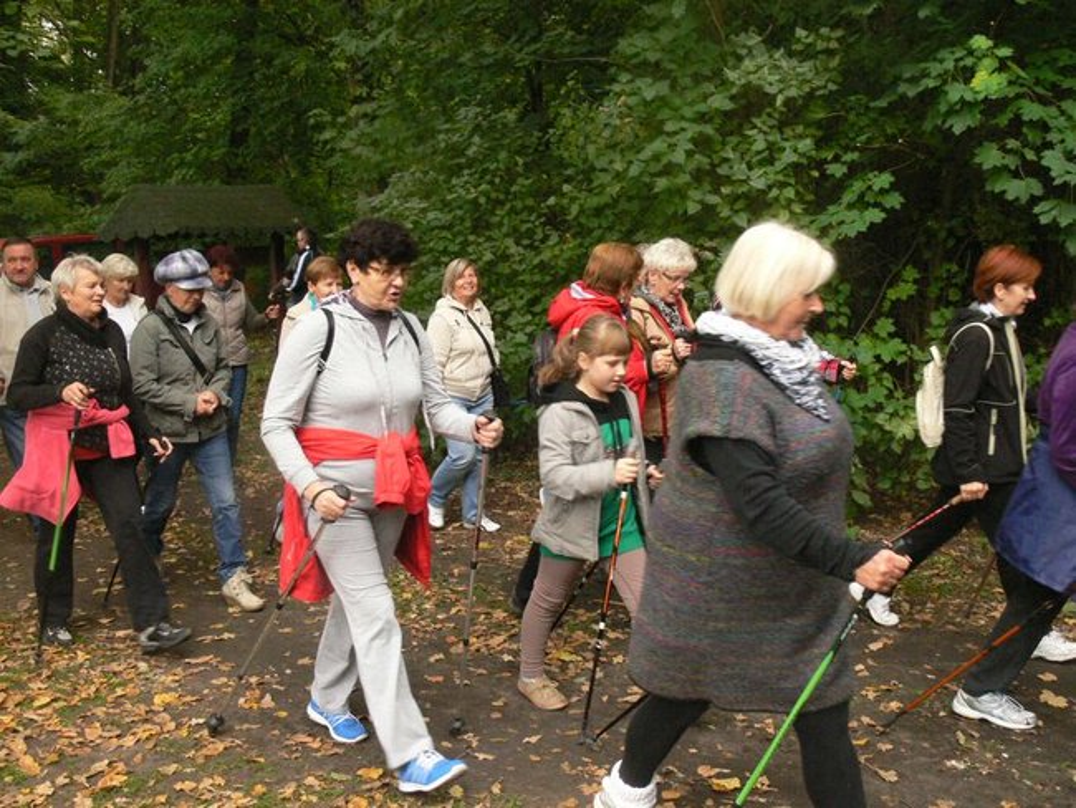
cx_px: 538
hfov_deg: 52.6
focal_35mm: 35
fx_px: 1088
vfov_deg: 40.7
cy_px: 404
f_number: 4.5
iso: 400
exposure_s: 1/125
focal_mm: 7.4
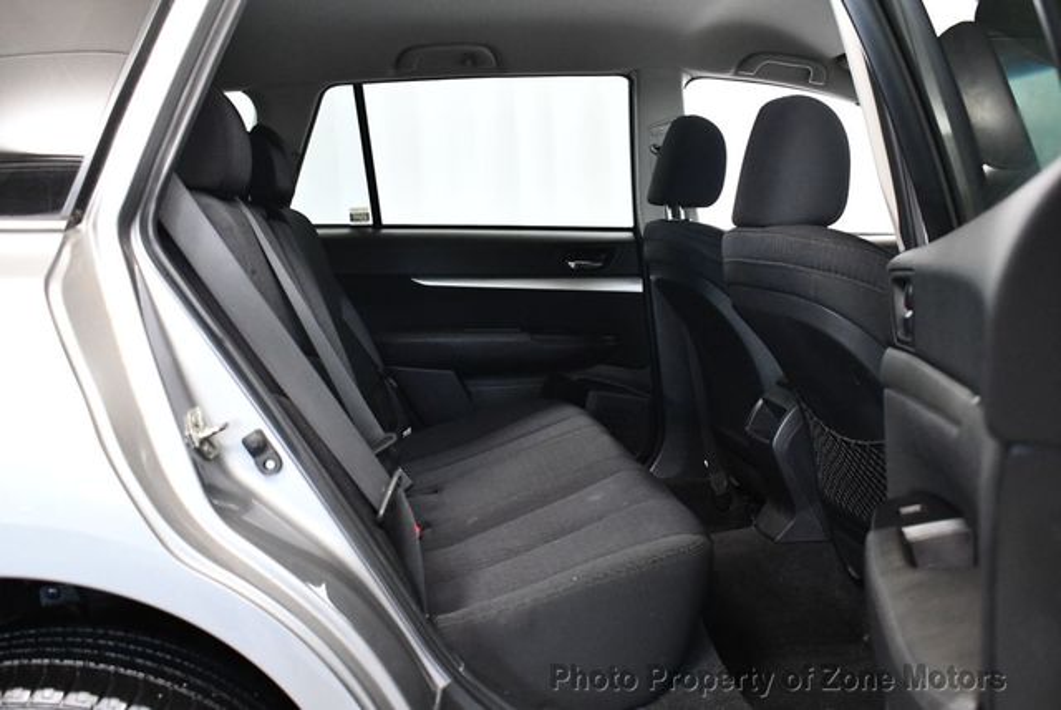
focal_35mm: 36
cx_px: 530
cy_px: 355
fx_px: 1062
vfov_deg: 36.9
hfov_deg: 53.1
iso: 3200
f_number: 3.5
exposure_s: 1/80
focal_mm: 18
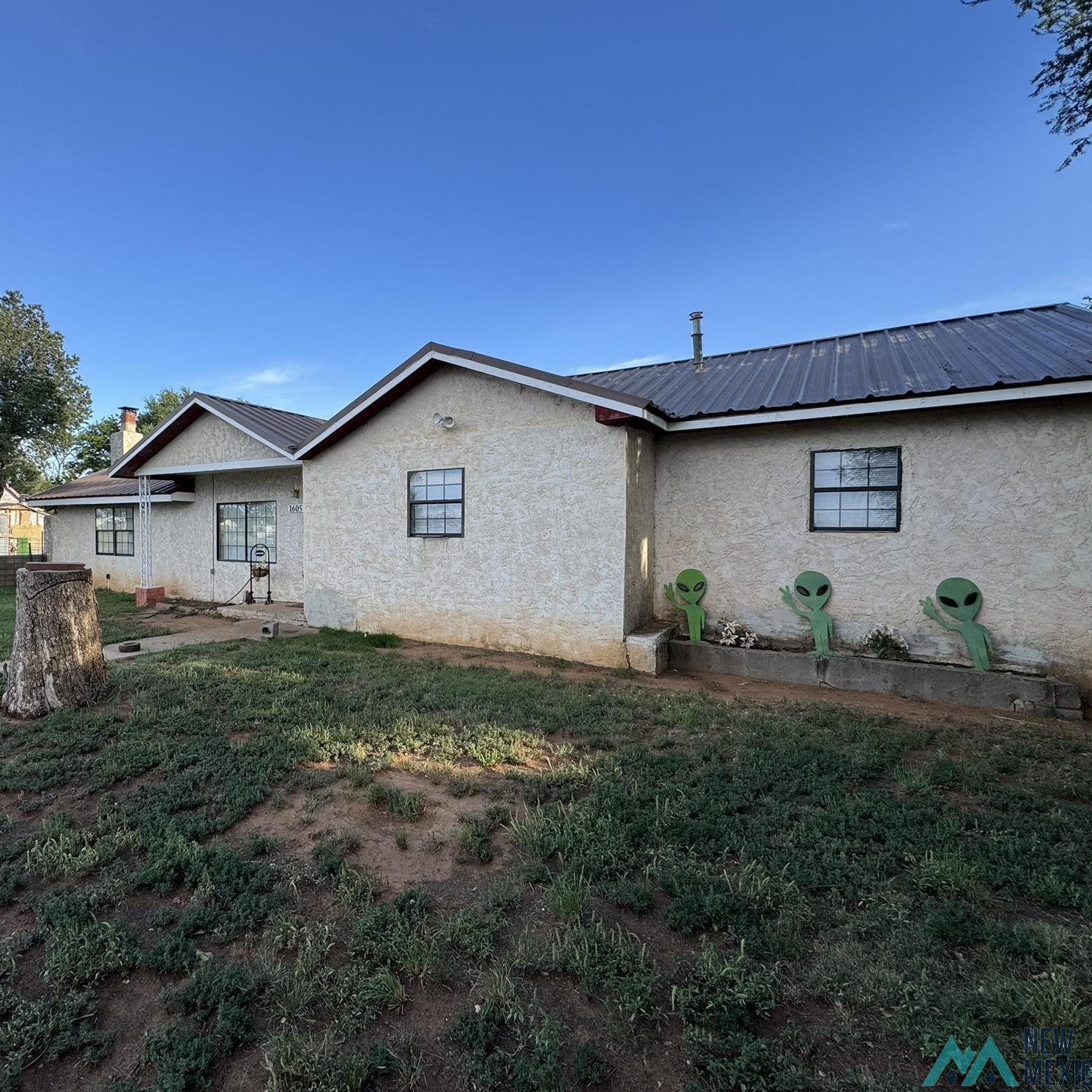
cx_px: 409
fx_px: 607
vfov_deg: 84.0
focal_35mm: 17
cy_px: 538
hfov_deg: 82.4
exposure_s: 1/515
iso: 40
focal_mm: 2.22
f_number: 2.2
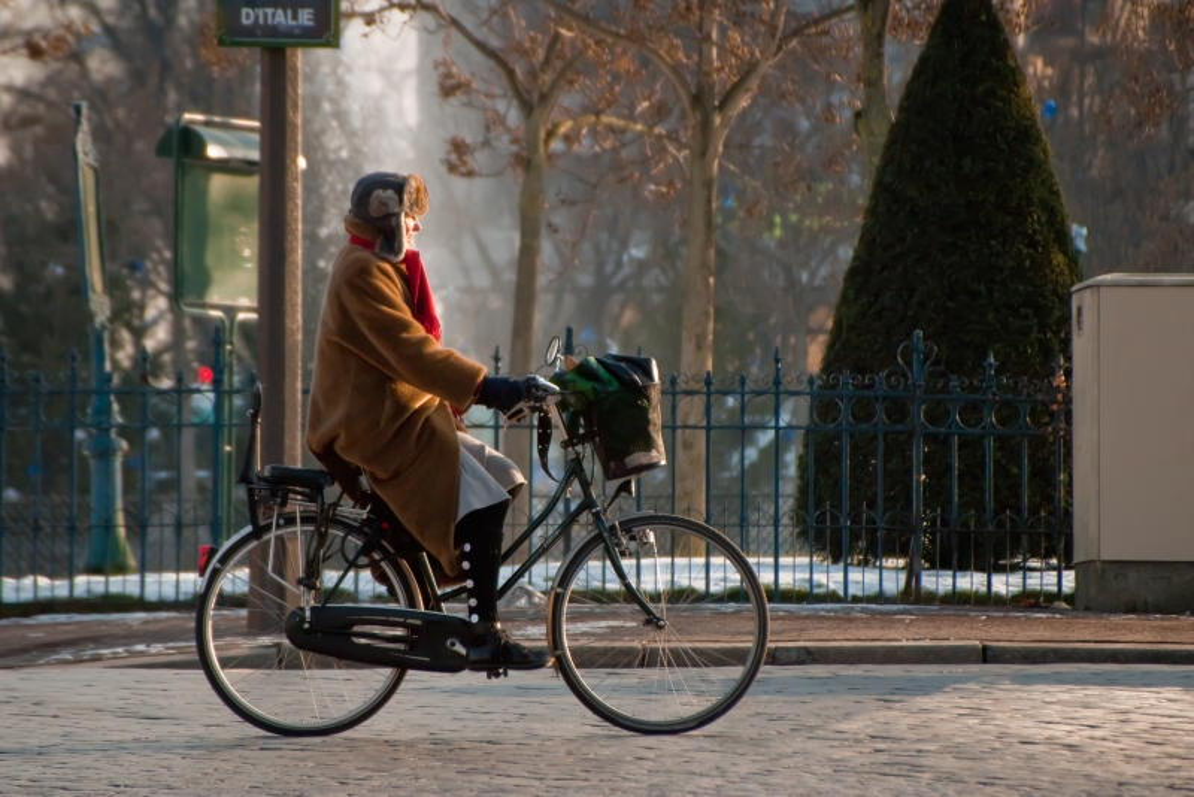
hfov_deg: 6.9
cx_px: 597
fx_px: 9953
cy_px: 398
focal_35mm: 300
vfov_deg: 4.6
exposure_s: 1/800
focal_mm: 200
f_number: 5.6
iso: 800
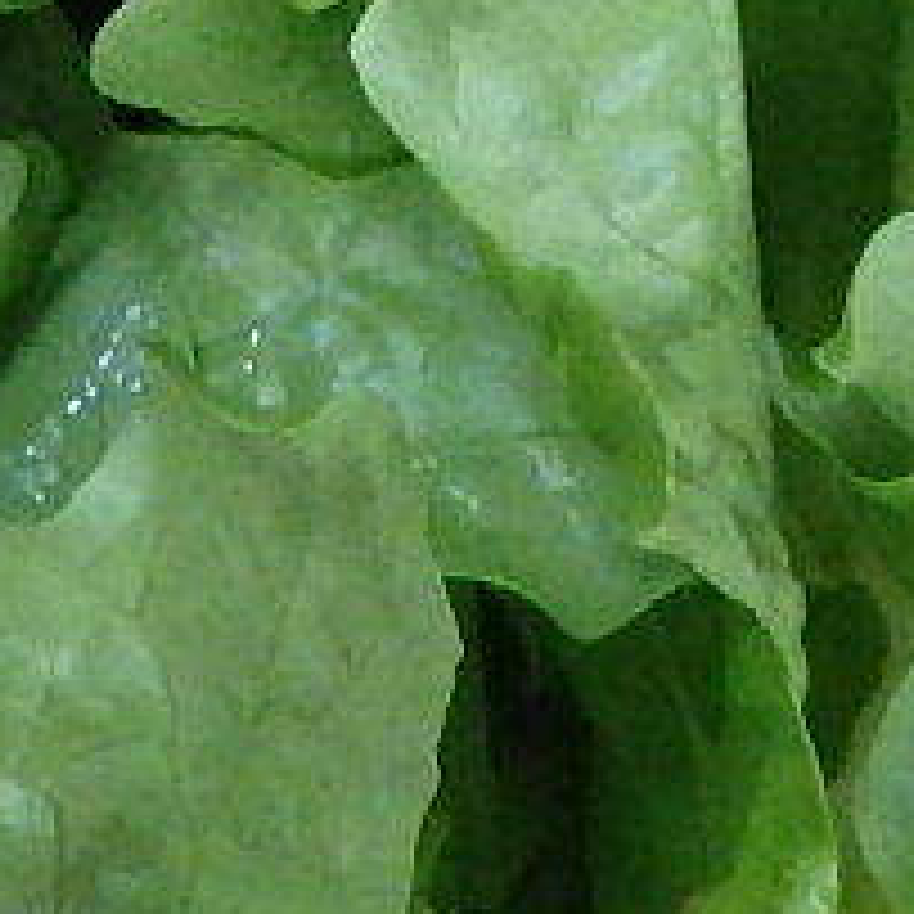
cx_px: 347
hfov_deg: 5.6
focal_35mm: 310
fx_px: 9261
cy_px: -1054
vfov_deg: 5.5
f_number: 3.6
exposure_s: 1/40
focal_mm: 6.6
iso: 400
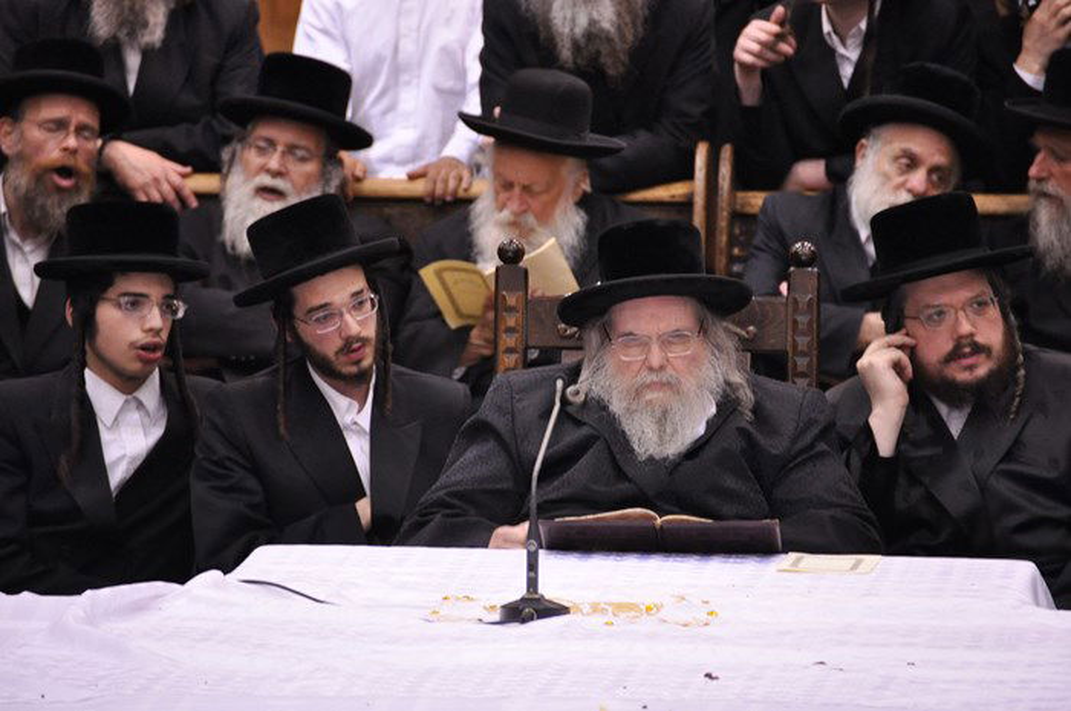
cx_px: 536
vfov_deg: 3.0
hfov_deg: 4.6
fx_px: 13372
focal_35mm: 450
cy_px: 356
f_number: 5.6
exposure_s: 1/60
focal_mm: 300
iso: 1600
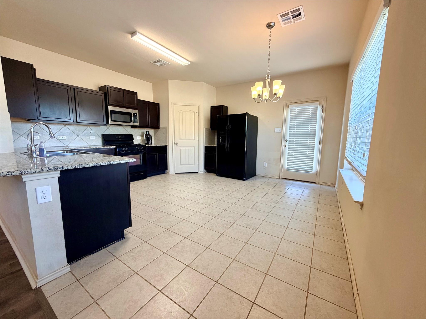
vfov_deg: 85.7
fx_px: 172
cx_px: 213
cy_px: 160
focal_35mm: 14
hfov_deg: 102.1
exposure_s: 1/120
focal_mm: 2.22
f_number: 2.2
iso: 250
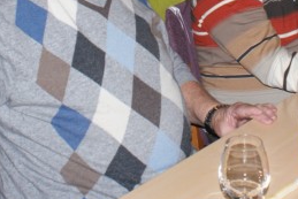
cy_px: 12
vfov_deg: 17.9
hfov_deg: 26.1
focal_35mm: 75
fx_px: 621
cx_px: 270
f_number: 5.6
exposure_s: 1/60
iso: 400
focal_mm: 24
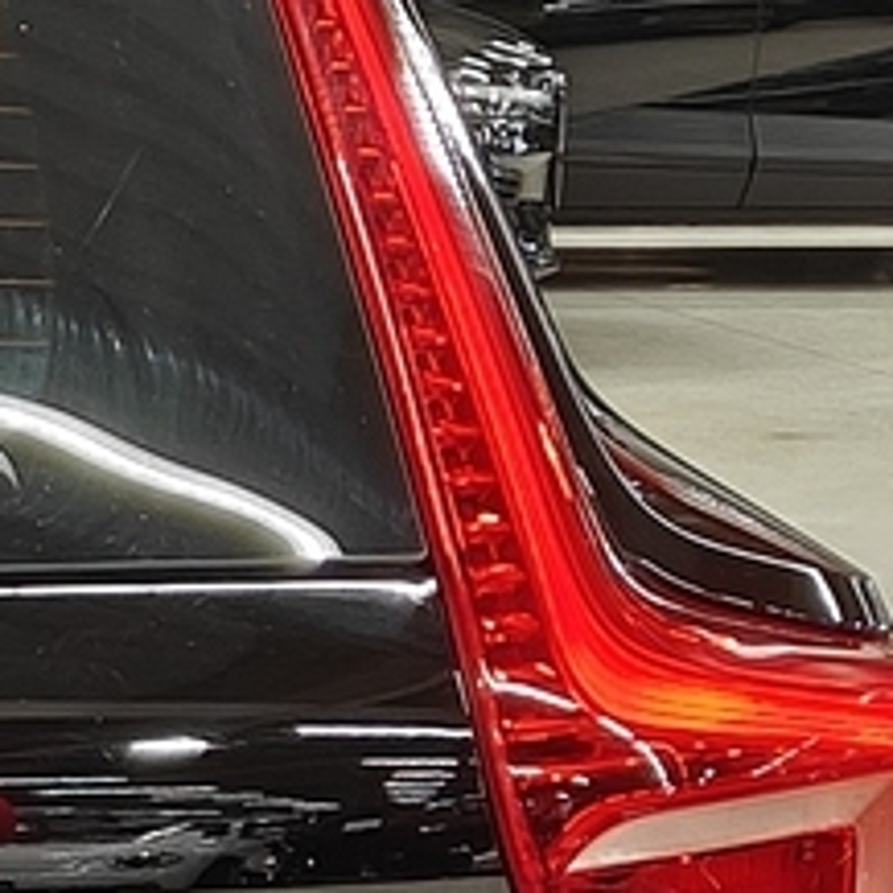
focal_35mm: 194
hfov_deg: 8.3
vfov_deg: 8.8
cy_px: 1321
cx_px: -1214
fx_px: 5662
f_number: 1.8
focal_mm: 5.59
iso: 100
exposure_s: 1/50
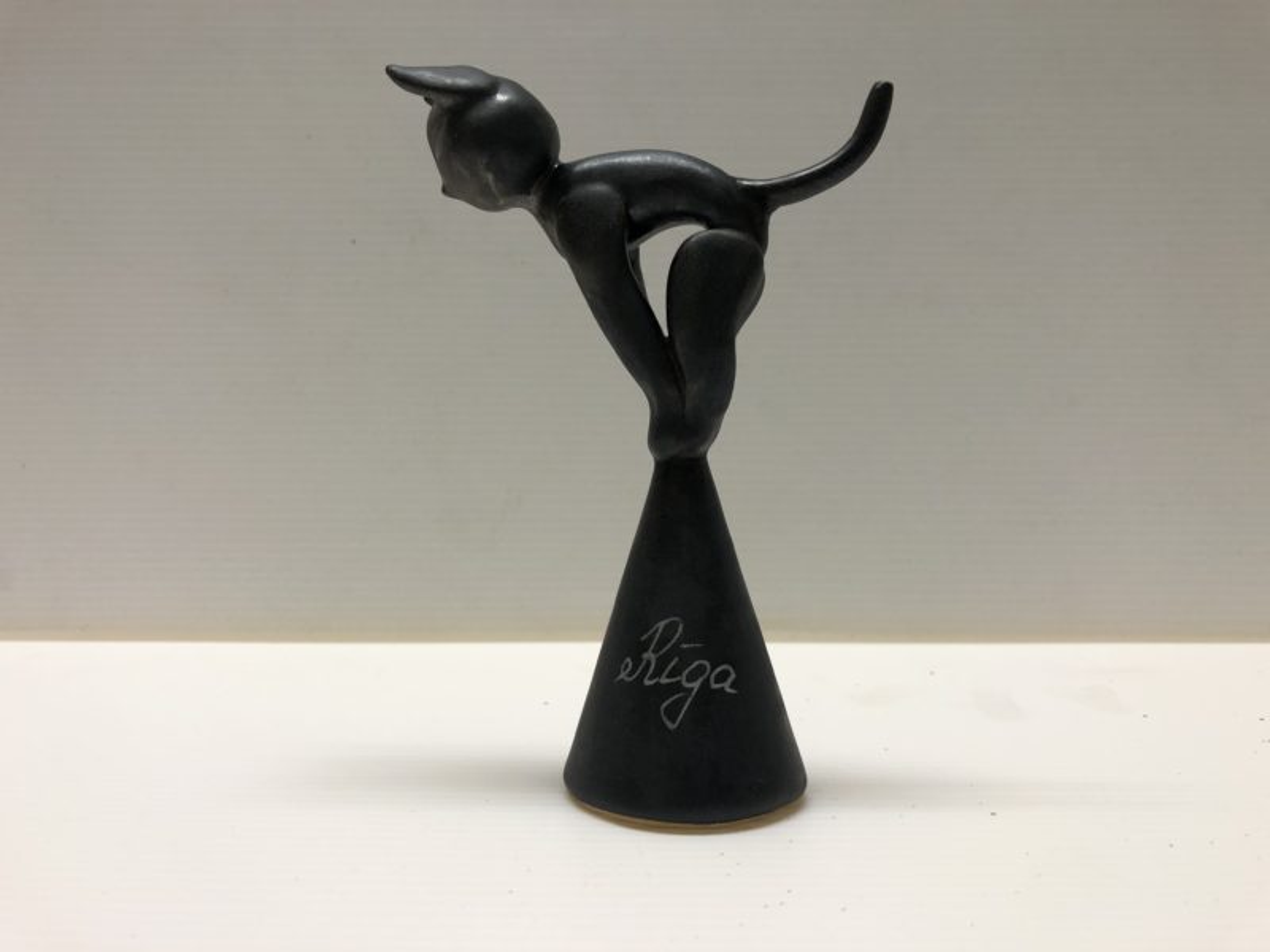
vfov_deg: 49.7
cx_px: 635
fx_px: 1027
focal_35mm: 28
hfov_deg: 63.4
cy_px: 476
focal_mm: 3.99
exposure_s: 1/30
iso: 25
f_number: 1.8
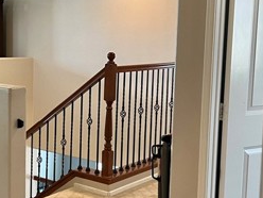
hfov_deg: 28.4
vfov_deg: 21.9
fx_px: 509
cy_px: 89
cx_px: 58
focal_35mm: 67
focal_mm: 5.1
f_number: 1.6
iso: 100
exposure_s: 1/60
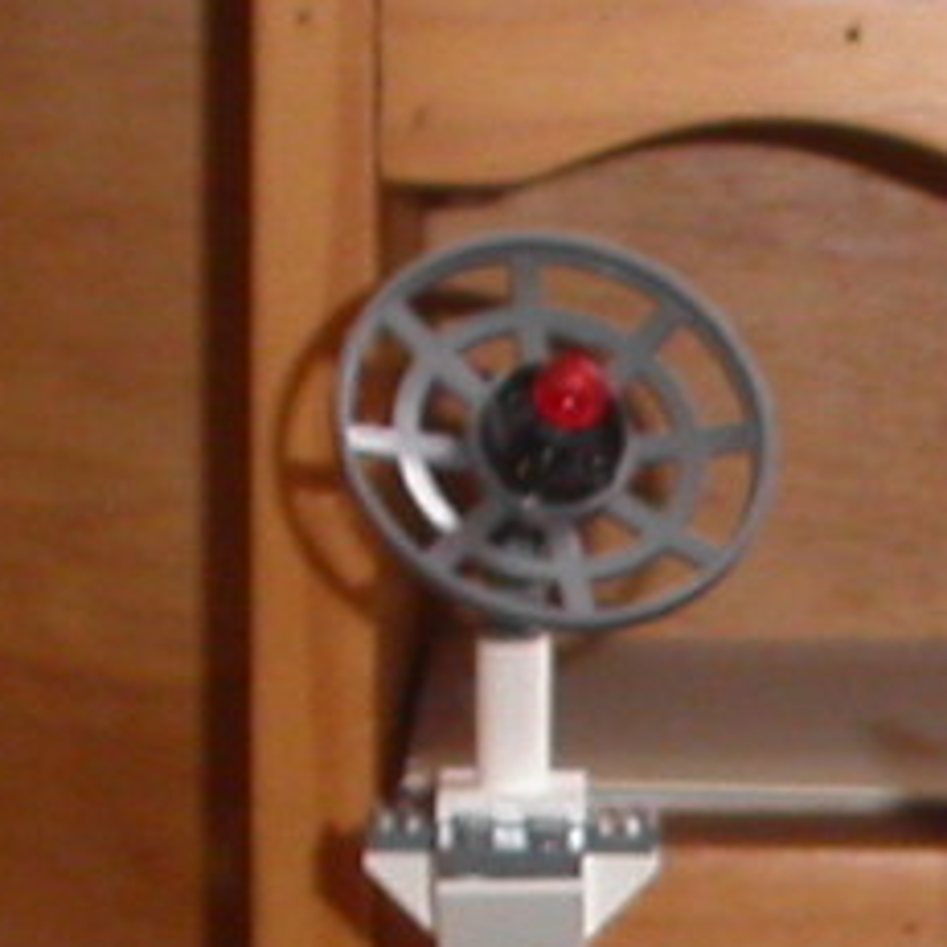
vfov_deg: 7.0
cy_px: 1595
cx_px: 1382
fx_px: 7583
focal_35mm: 245
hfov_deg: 7.0
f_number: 2.8
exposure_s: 1/30
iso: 100
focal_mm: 8.4
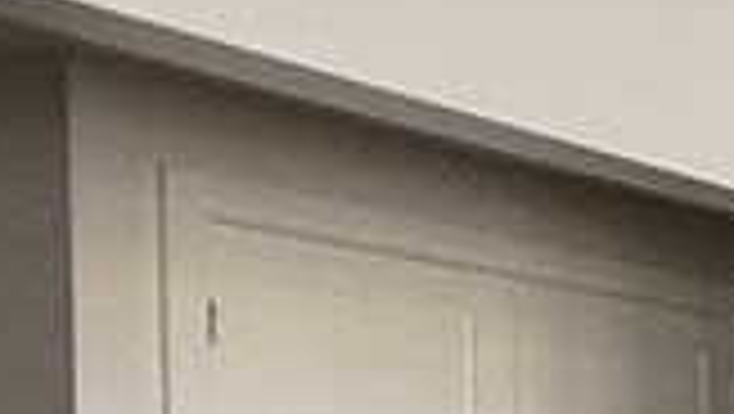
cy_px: 621
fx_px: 1870
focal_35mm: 96
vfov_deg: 12.1
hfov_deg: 11.9
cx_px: 2134
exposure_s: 1/99
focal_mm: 2.22
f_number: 2.2
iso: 80
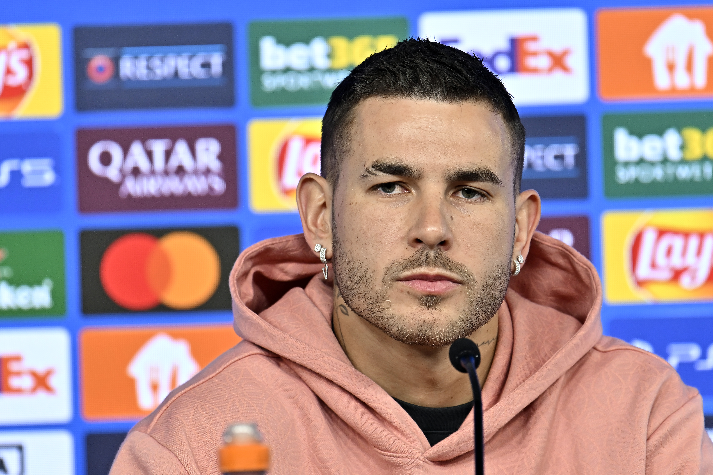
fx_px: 11880
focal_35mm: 600
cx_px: 356
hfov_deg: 3.4
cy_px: 238
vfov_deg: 2.3
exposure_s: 1/125
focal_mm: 400
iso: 500
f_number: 4.5
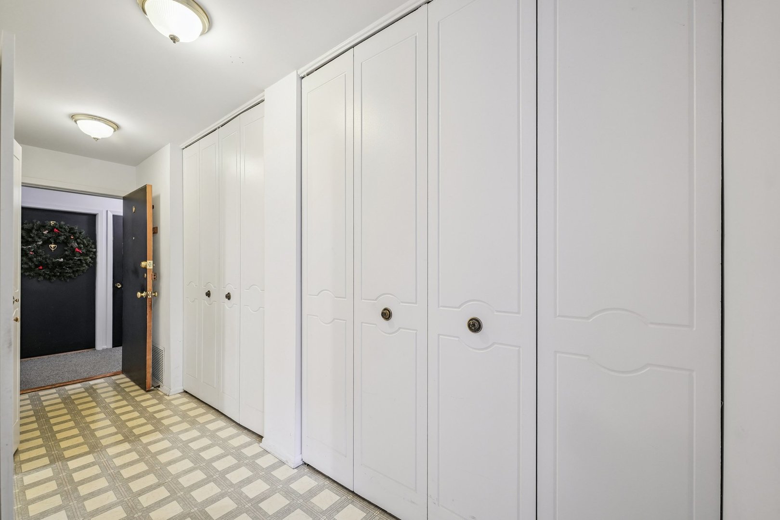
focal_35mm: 14
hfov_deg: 104.3
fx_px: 303
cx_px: 390
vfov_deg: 81.2
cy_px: 260
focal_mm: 14
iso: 400
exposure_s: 1/50
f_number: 3.5
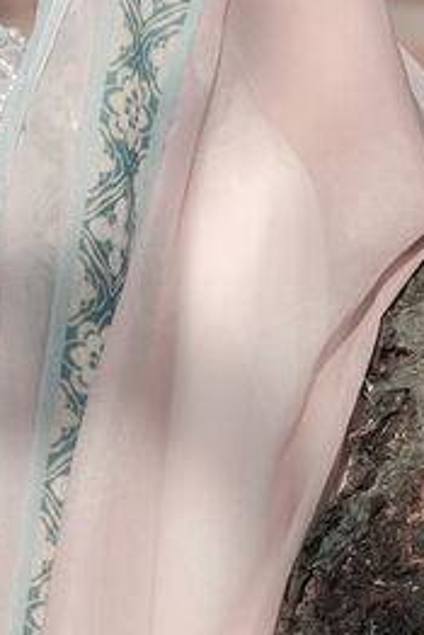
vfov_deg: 3.9
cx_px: -48
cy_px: -55
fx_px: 9209
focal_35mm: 522
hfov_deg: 2.6
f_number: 2.8
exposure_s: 1/1000
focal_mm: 77
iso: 50
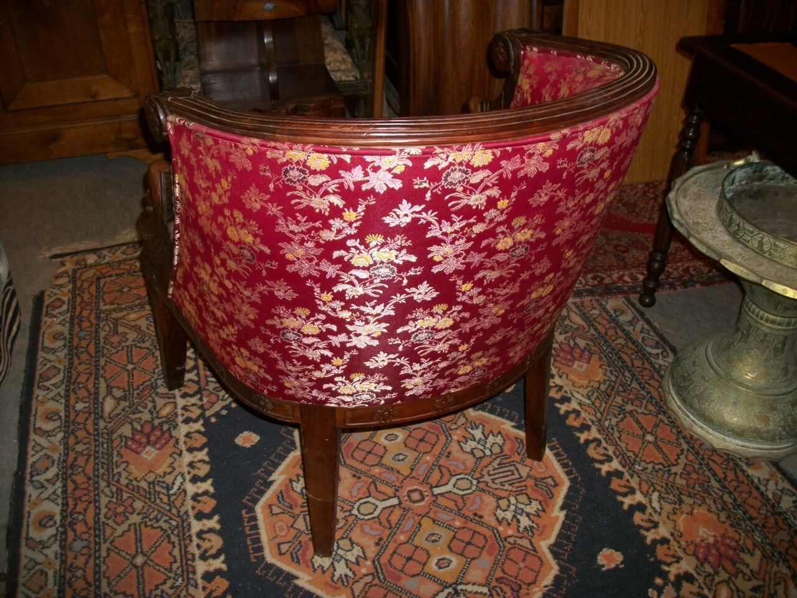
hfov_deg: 56.8
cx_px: 398
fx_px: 737
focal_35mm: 32
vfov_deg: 44.2
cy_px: 299
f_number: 2.9
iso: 160
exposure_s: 1/30
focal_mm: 5.7
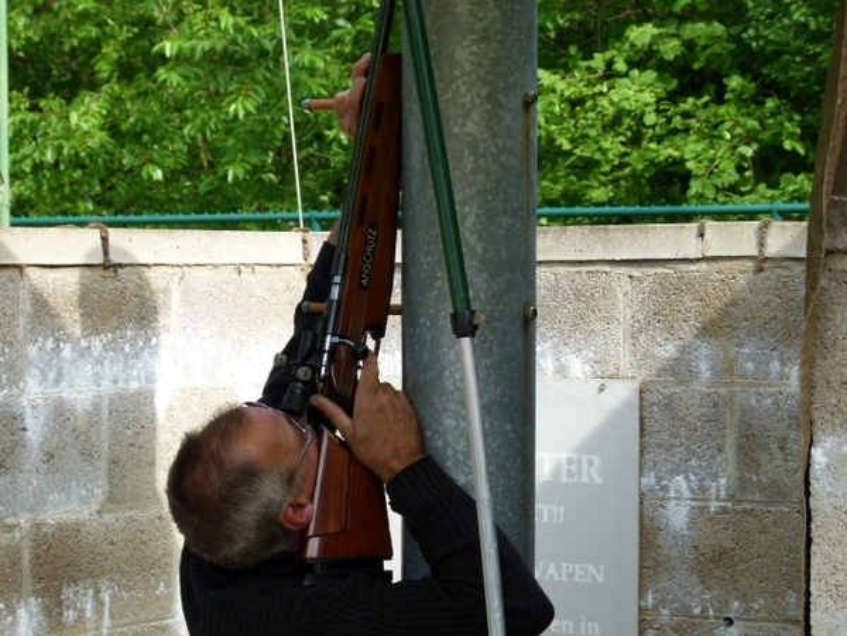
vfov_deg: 13.1
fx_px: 2765
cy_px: 318
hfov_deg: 17.4
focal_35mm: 113
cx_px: 424
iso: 100
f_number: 4
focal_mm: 20.4
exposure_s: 1/160
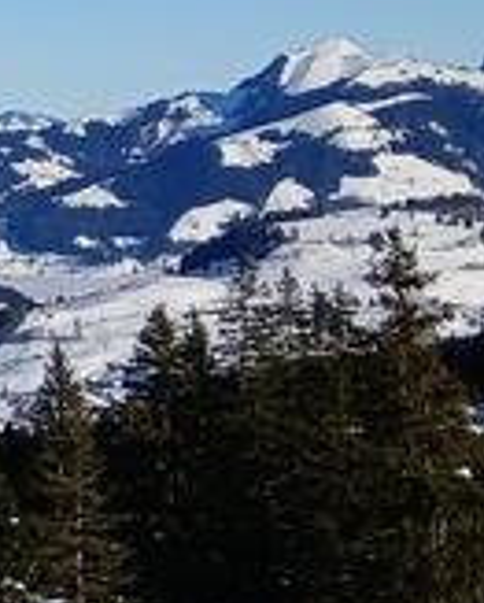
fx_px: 2857
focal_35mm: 160
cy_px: 246
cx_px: -1271
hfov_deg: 7.6
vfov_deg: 12.0
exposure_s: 1/1203
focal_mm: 3.98
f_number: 1.8
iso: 20
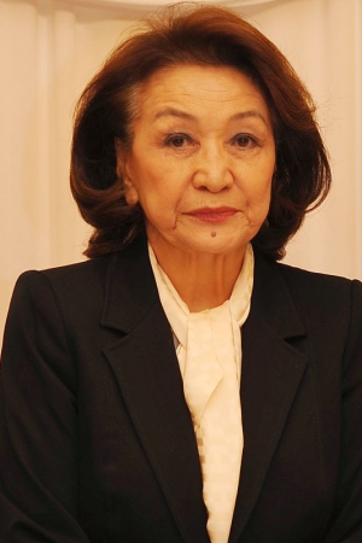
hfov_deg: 19.5
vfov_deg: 28.8
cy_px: 272
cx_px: 181
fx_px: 1056
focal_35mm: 70
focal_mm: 70
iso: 220
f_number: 4
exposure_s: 1/60
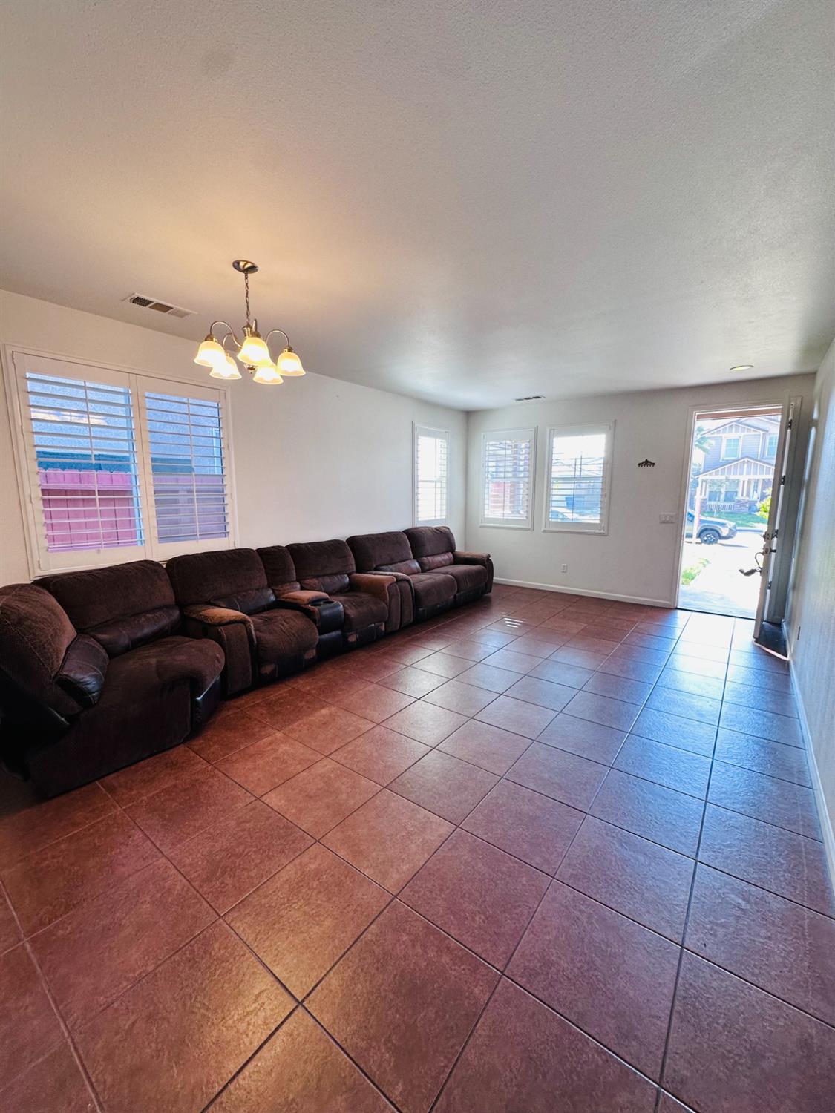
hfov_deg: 85.7
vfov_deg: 102.1
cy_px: 556
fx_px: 450
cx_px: 418
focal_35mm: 14
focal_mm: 2.22
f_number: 2.2
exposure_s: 1/120
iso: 125
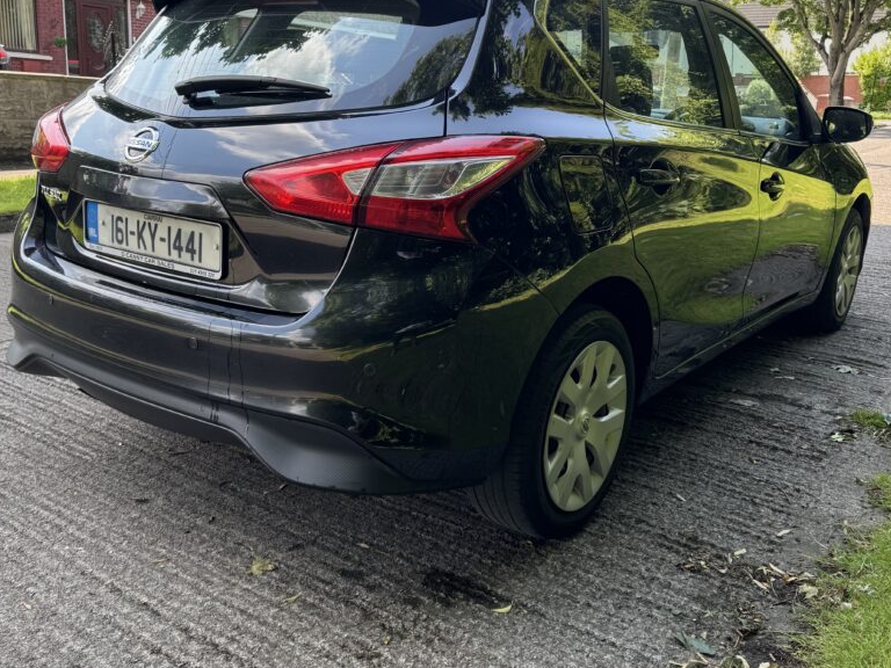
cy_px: 325
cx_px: 454
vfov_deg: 54.9
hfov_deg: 69.4
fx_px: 643
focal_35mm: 25
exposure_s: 1/419
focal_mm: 6.76
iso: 80
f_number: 1.78
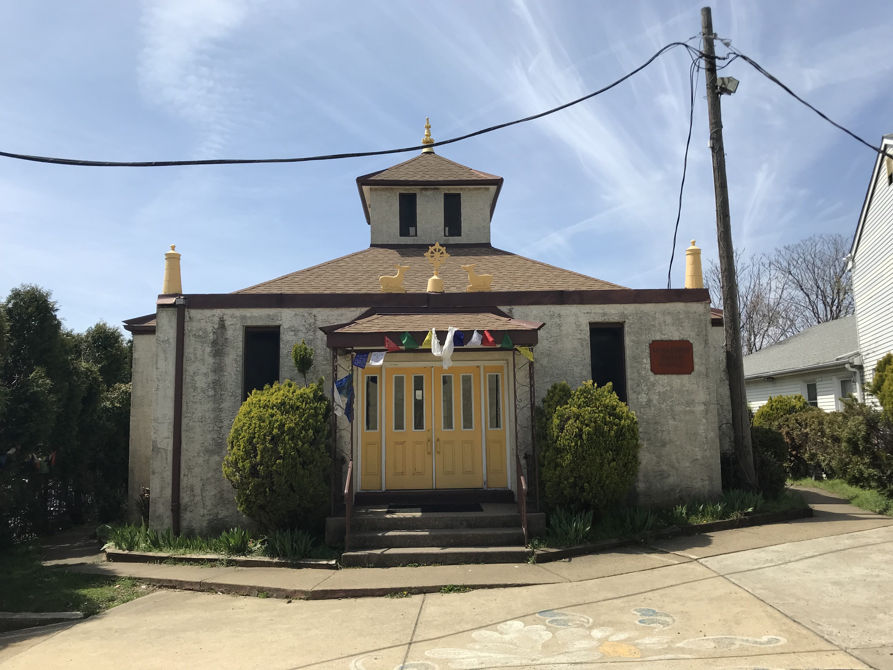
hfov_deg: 63.4
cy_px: 335
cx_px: 446
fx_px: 722
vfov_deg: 49.7
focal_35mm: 28
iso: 20
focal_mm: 3.99
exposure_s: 1/2457
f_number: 1.8
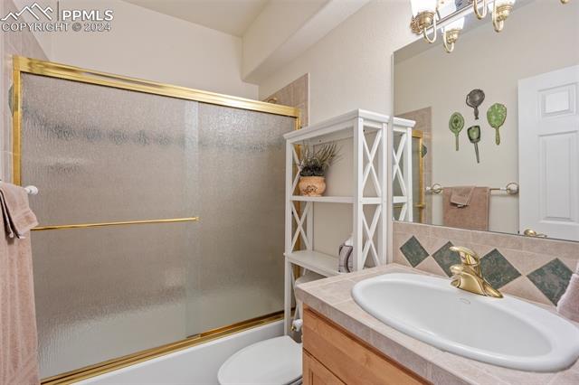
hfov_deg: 96.8
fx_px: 257
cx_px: 290
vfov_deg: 73.7
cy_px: 192
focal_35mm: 16
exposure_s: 1
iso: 250
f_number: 10
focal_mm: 16
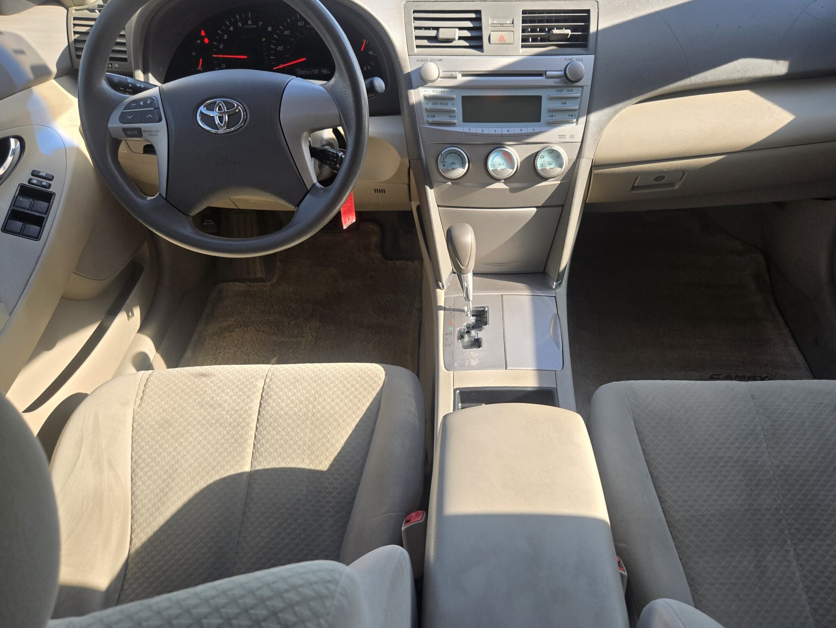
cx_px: 480
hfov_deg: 61.4
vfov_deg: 48.2
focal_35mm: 29
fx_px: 700
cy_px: 330
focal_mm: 5.4
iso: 80
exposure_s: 1/565
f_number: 1.8
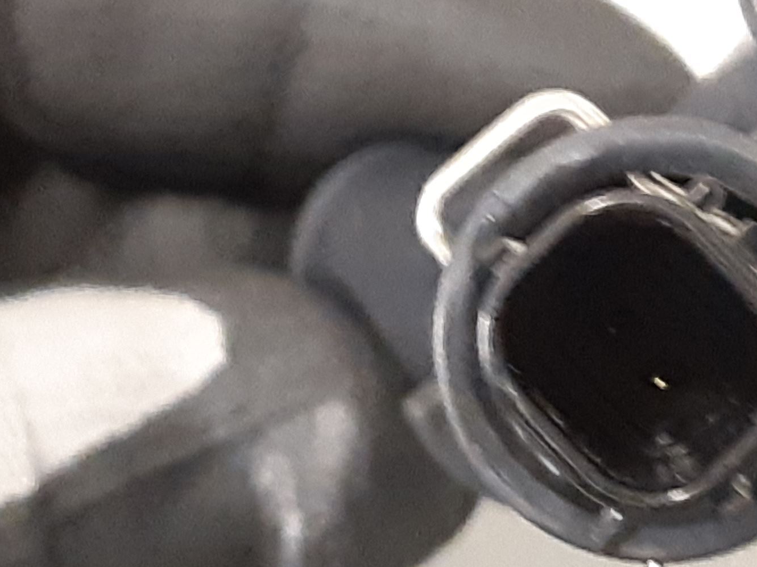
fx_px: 875
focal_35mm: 40
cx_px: 473
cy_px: 336
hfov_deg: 46.4
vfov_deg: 35.8
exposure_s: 1/25
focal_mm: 3.93
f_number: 1.7
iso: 400
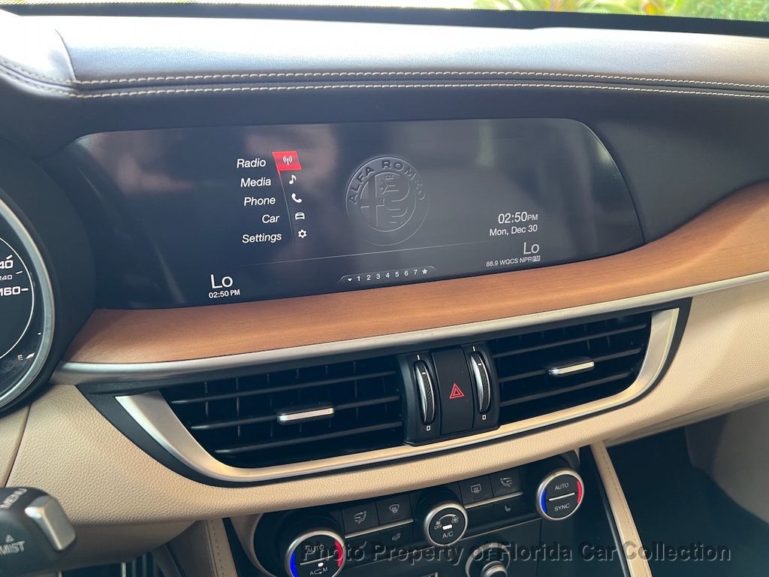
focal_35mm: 26
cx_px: 384
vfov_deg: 53.1
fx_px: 578
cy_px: 288
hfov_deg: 67.3
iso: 125
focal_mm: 5.7
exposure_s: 1/90
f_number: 1.5
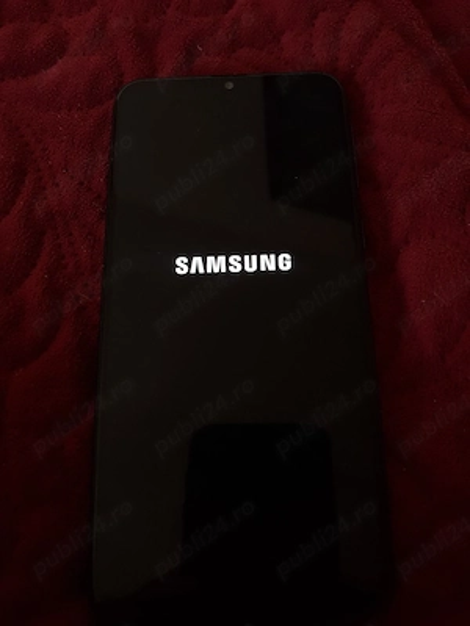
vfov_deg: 67.3
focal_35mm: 26
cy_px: 313
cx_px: 235
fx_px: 471
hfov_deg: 53.1
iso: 250
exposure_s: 1/50
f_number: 1.7
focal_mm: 4.2
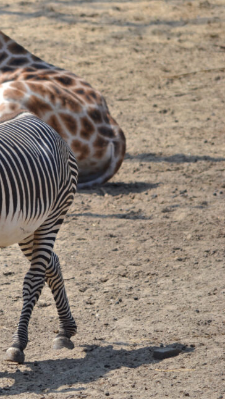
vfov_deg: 2.9
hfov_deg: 1.6
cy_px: 210
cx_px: -88
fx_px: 7913
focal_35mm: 747
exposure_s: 1/500
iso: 160
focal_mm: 300
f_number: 5.6
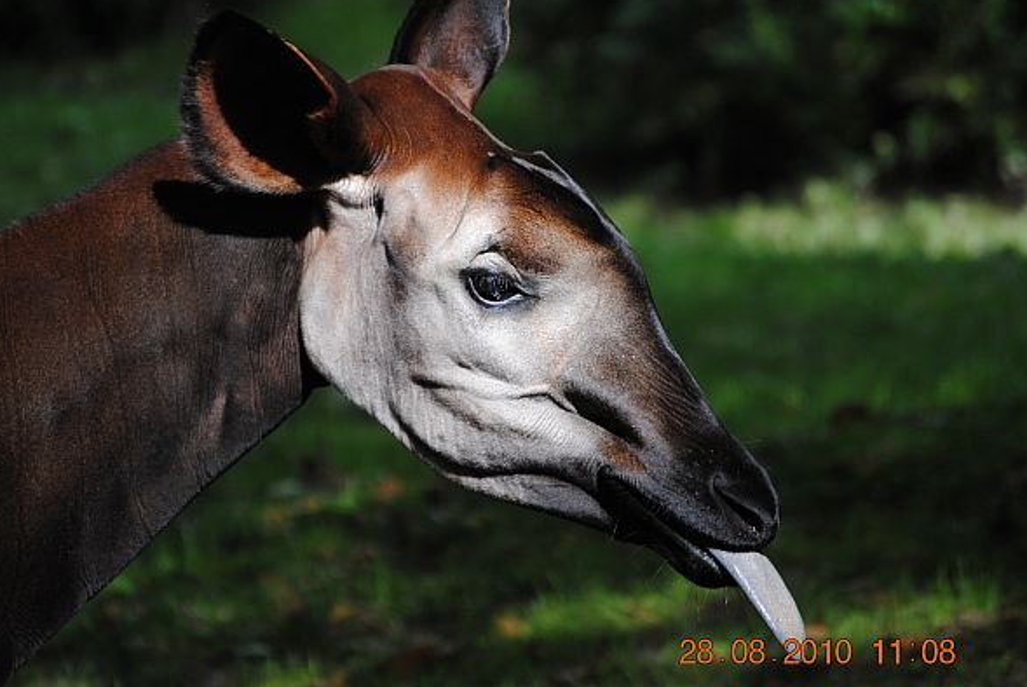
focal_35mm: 326
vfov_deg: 4.2
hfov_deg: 6.3
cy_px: 335
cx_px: 504
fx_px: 9309
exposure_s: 1/500
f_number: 5.6
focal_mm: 200
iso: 360
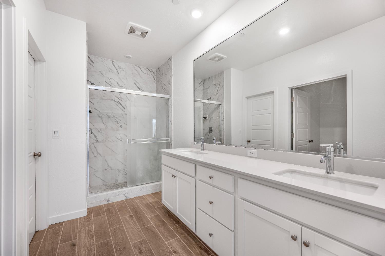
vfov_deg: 81.1
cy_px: 128
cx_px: 192
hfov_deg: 104.3
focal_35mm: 14
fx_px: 150
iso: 400
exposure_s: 1/80
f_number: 4.5
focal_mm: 14
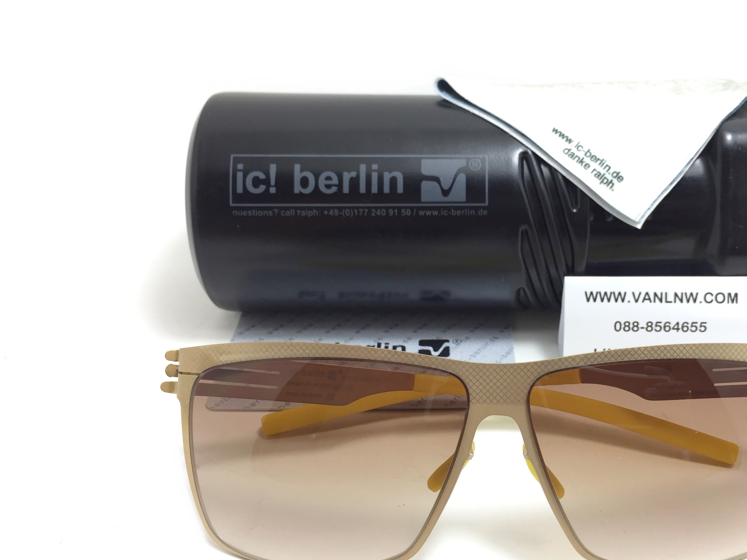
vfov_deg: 37.7
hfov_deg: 48.3
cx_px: 489
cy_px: 307
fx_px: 820
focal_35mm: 38
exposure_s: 1/50
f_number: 2.2
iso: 40
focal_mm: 4.15
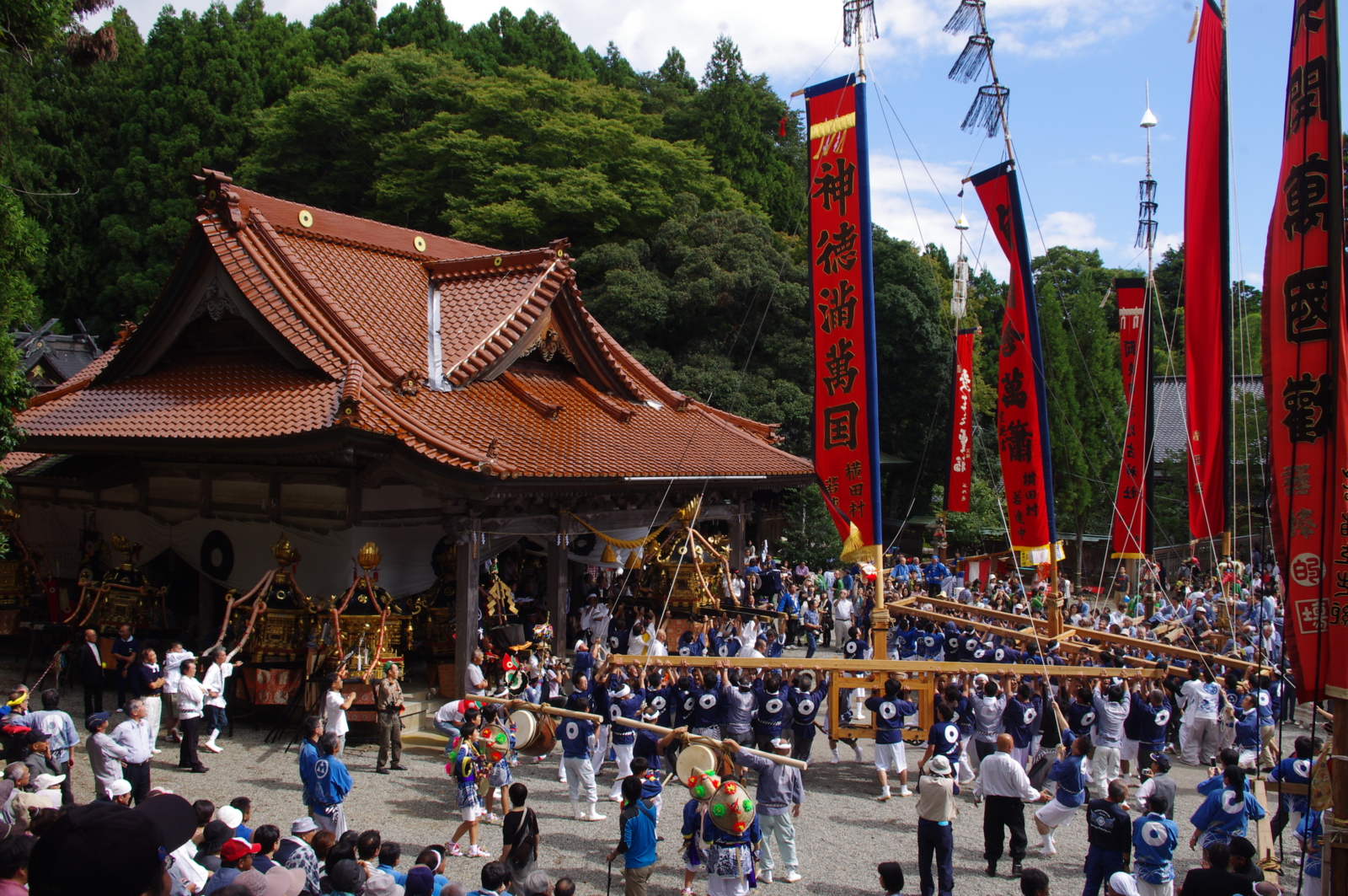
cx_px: 674
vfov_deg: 43.5
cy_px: 448
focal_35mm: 30
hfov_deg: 62.0
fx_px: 1122
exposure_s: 1/125
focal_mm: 20
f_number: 11
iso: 200
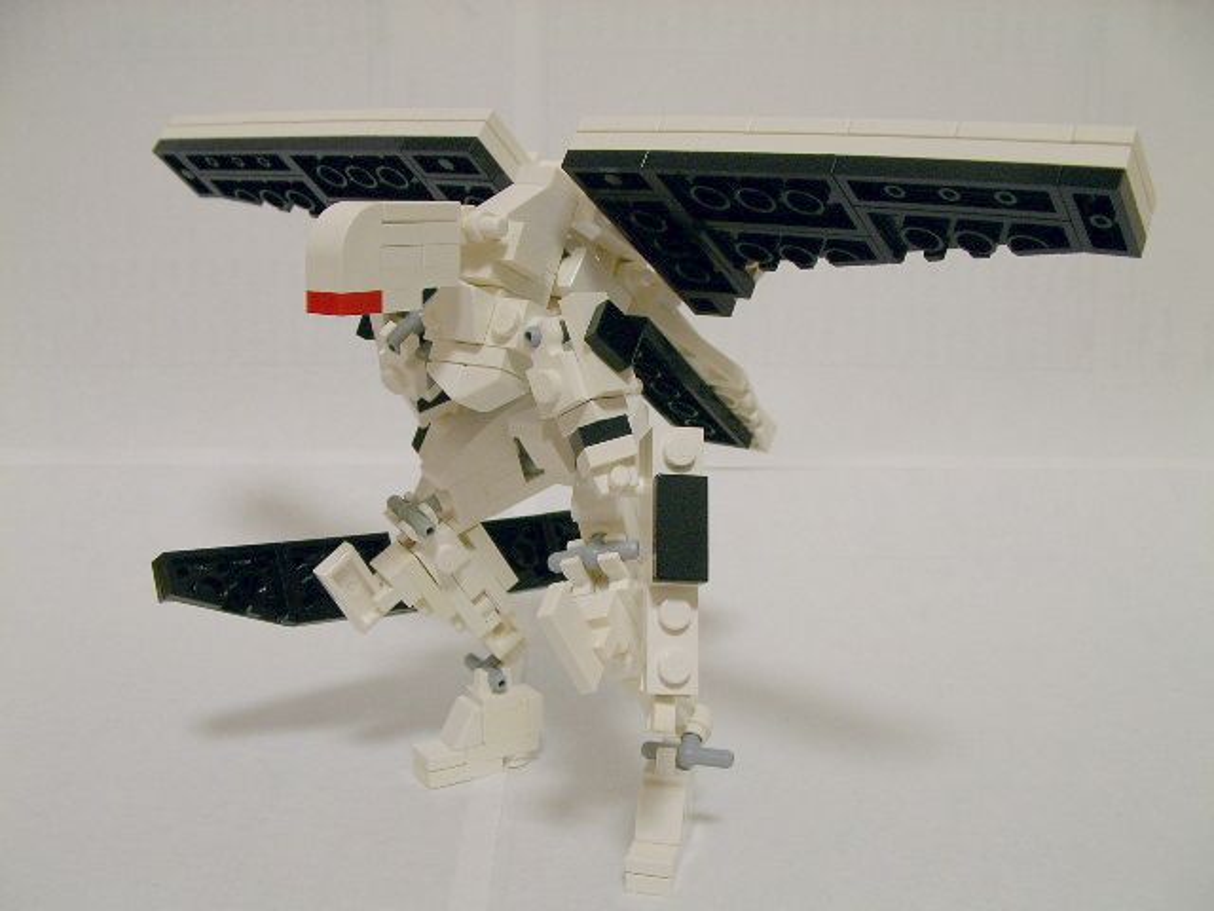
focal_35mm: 38
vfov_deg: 37.7
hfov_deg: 49.0
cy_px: 456
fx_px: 1333
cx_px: 607
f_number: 3.5
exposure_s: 1/18.2
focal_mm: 5.8
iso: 100
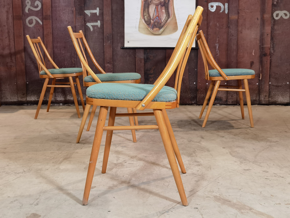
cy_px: 109
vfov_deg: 35.1
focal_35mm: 41
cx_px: 145
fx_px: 343
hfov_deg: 45.8
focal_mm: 6.71
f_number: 1.9
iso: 125
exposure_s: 1/50
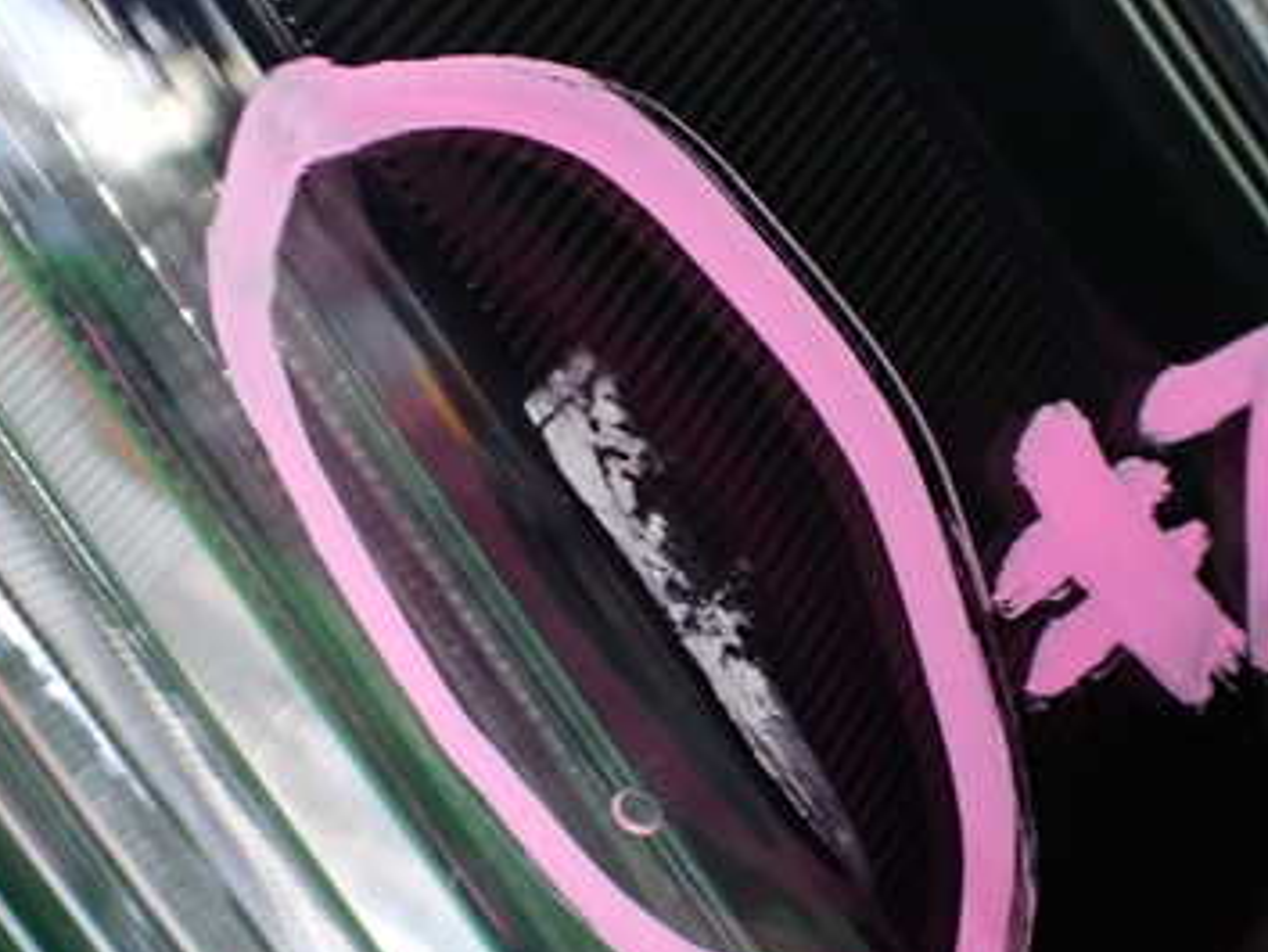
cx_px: 740
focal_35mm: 51
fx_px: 1869
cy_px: 546
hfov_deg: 37.4
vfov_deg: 28.5
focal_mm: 5.4
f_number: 2.3
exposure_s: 1/30
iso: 800
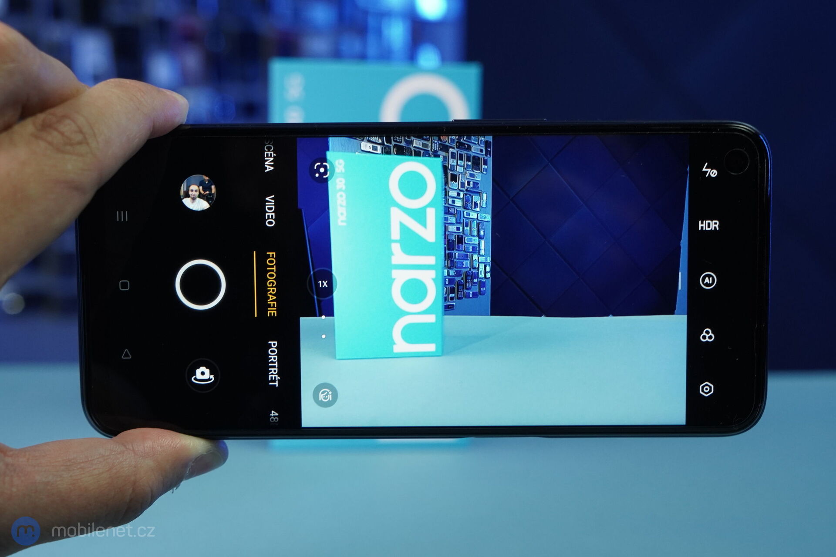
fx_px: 998
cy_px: 278
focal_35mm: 43
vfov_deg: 31.2
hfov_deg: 45.4
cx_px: 418
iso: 2000
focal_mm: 43
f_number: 7.1
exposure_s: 1/160
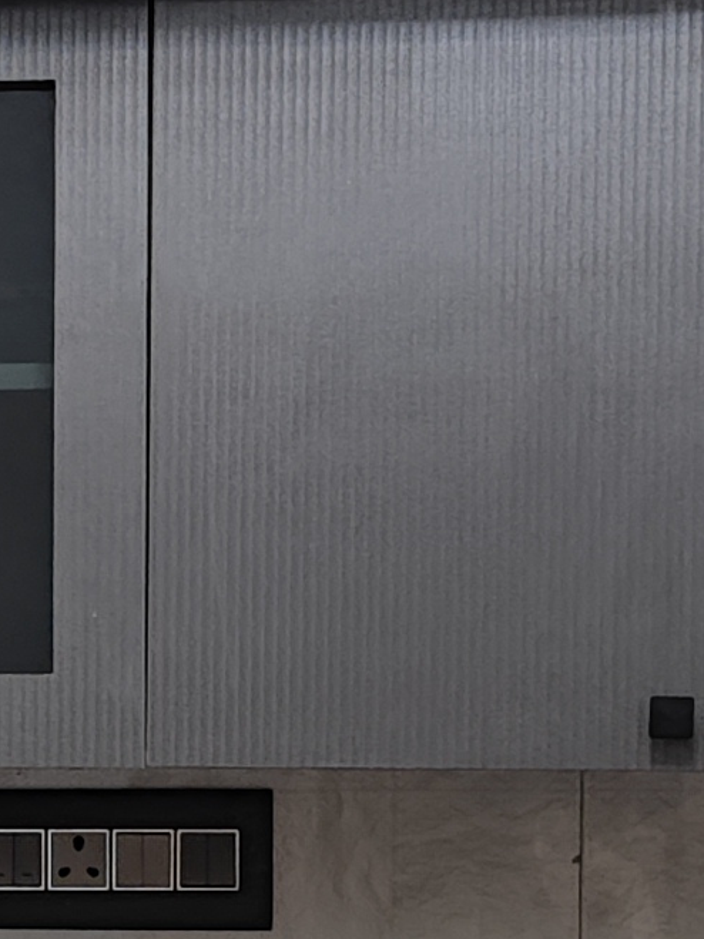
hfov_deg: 10.2
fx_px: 3879
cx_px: -123
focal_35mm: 143
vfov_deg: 13.6
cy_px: 940
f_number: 1.9
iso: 320
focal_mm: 7.79
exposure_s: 1/50
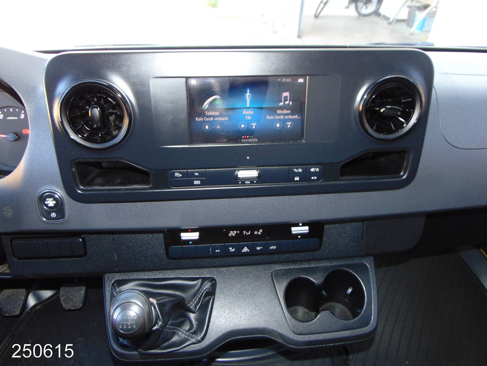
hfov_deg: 69.4
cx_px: 244
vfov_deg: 54.9
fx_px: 352
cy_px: 183
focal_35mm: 25
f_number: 3
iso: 200
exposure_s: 1/30
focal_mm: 4.5
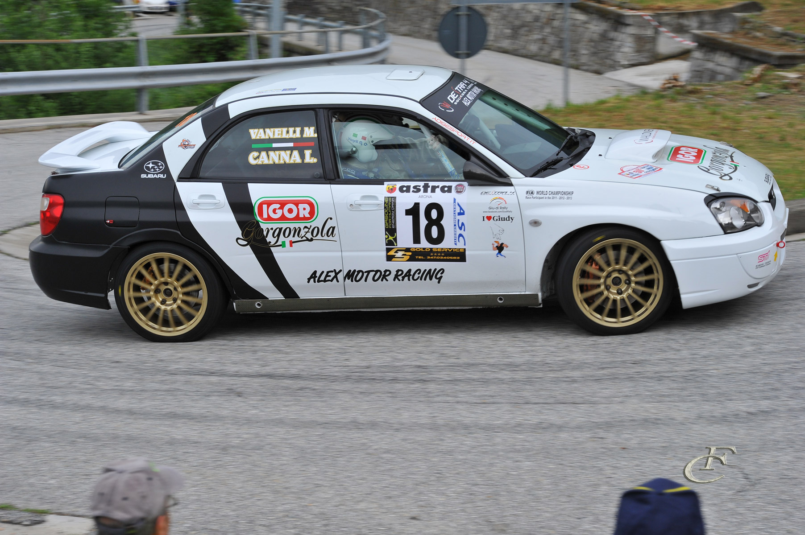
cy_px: 268
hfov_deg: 20.8
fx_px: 2190
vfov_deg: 13.9
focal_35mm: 98
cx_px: 402
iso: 500
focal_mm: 98
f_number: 11
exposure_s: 1/200
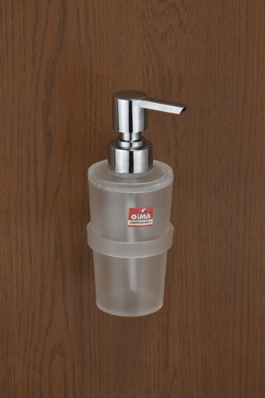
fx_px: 1402
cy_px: 199
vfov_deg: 16.1
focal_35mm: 127
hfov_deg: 10.8
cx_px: 132
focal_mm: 85
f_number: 16
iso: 125
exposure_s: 1/30
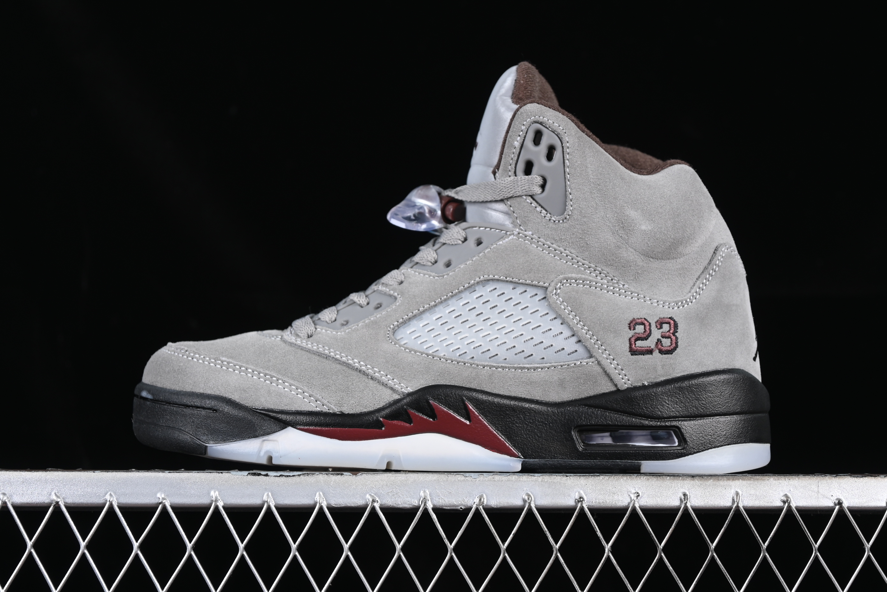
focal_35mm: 75
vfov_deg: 18.2
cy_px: 296
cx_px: 444
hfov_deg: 27.0
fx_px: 1848
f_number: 6.3
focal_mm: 50
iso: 160
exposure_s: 1/60
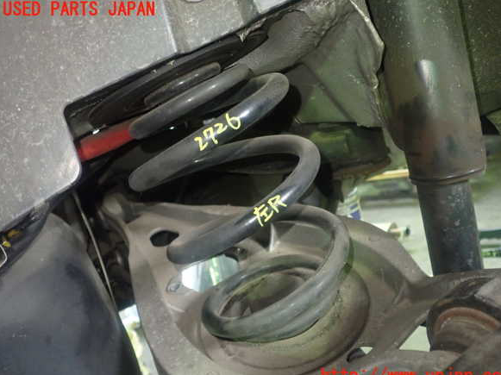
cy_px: 193
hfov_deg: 58.4
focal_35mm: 31
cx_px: 257
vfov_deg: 45.4
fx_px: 448
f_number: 2.3
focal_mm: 5.4
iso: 800
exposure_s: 1/30
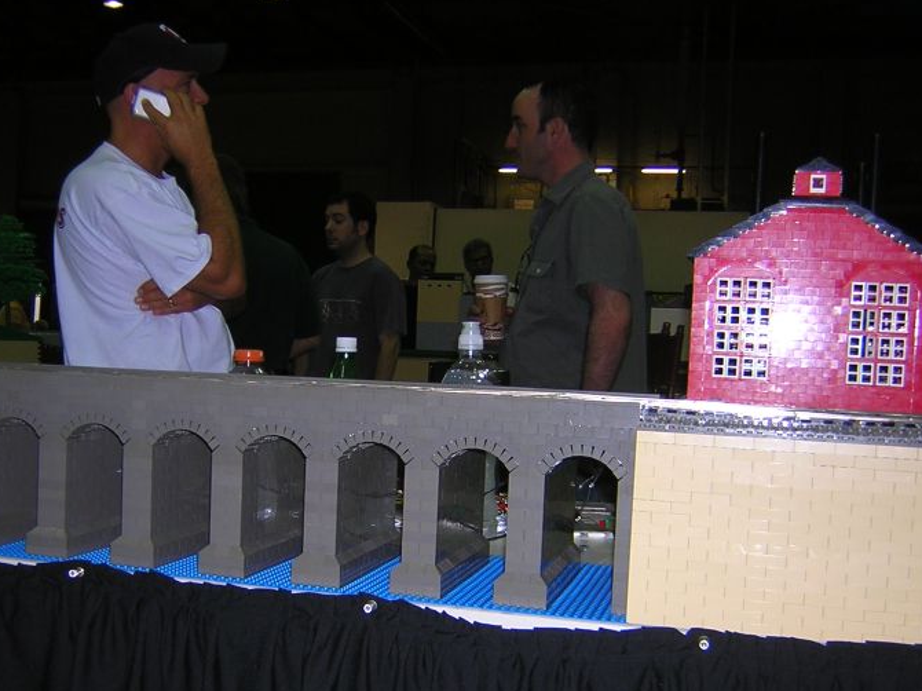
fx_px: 1145
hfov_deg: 43.7
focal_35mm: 43
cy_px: 384
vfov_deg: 33.5
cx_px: 377
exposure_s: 1/60.1
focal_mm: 4.7
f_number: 2.6
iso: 100
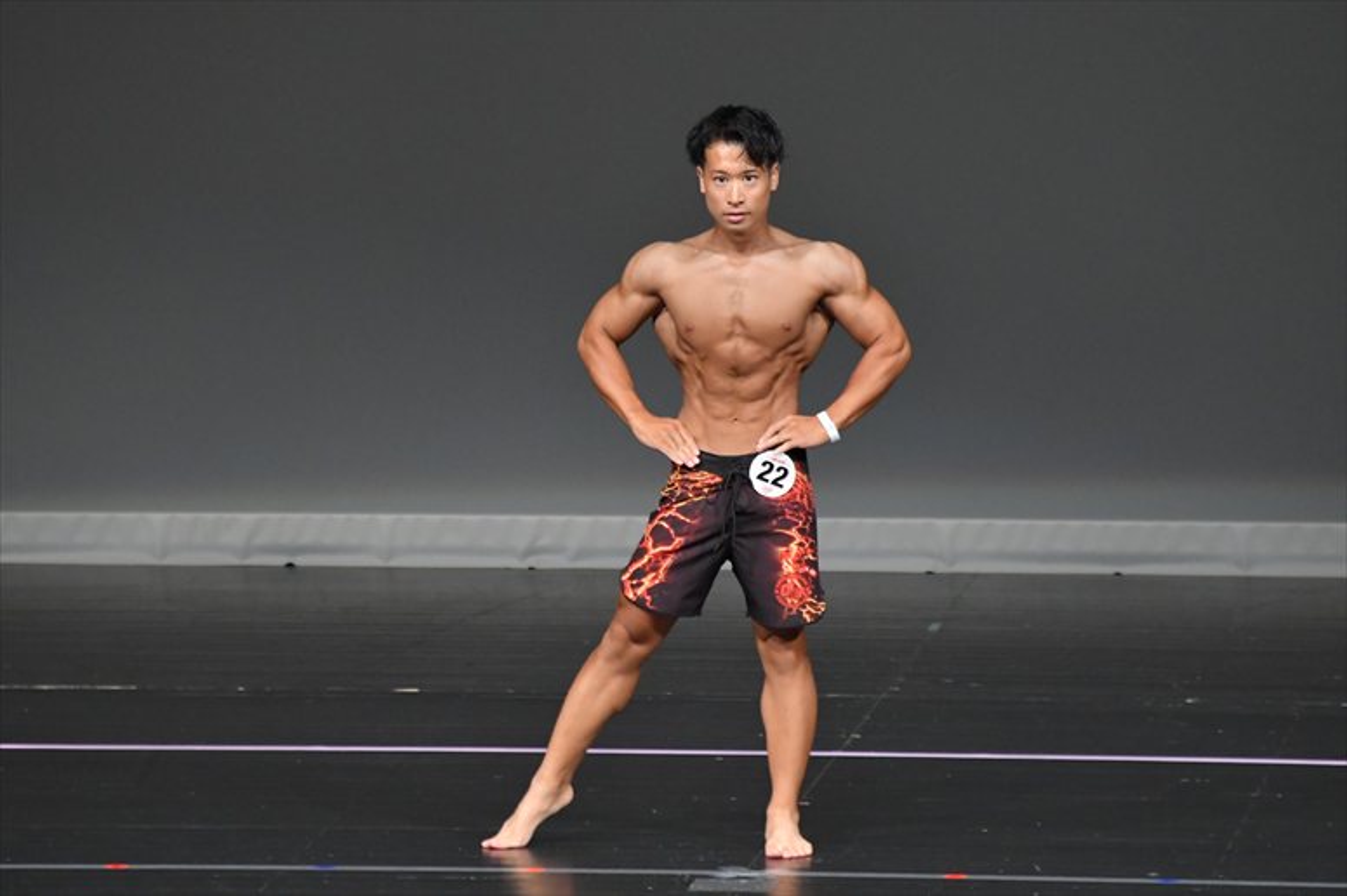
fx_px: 14025
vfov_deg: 3.7
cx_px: 674
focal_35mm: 375
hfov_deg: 5.5
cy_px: 448
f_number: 5.6
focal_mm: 250
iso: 4000
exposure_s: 1/400
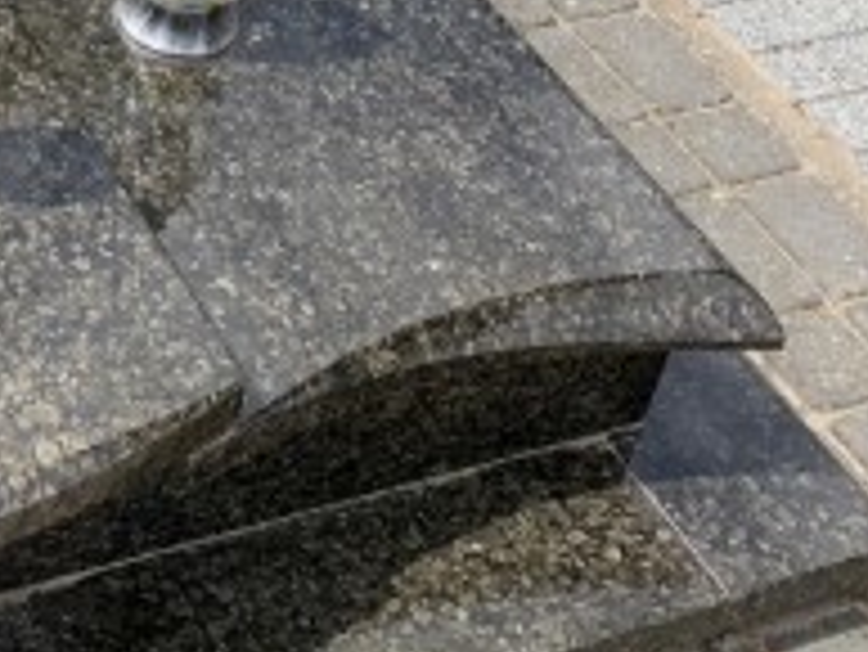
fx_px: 2158
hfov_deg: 21.0
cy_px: -256
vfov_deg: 16.1
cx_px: -198
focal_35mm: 86
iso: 25
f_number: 1.8
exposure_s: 1/1205
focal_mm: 4.25
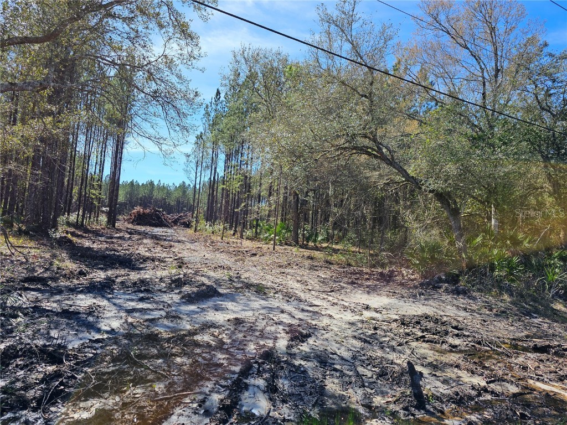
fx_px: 377
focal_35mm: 23
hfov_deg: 73.9
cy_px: 212
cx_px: 284
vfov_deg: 58.9
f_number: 1.7
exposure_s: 1/494
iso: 10
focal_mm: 6.3
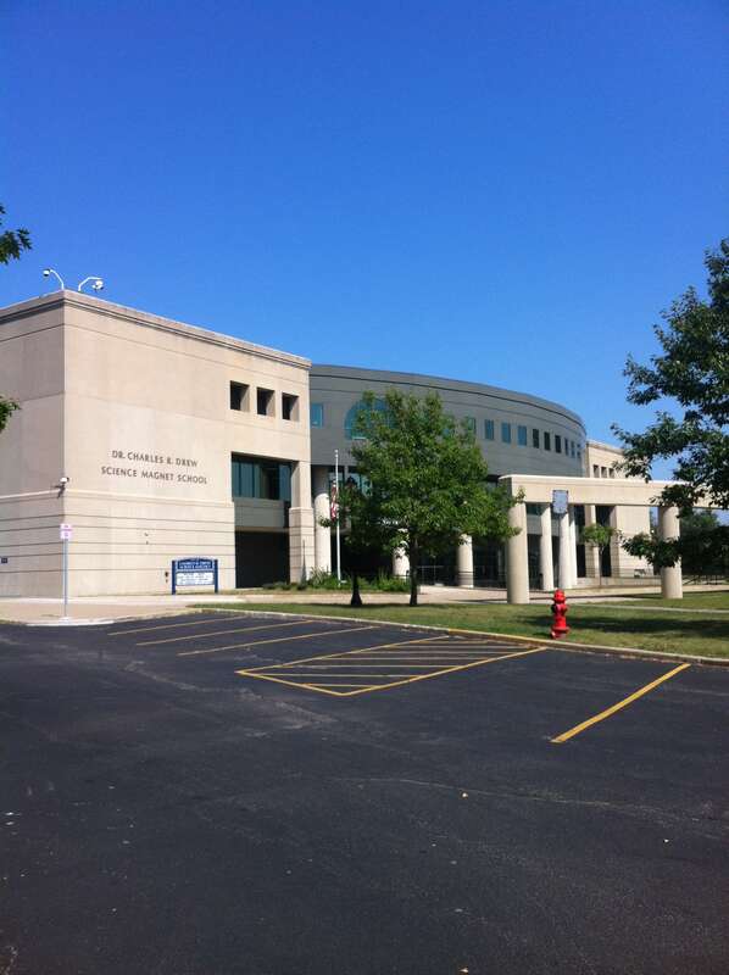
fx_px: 985
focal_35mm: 35
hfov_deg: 40.6
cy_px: 488
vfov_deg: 52.7
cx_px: 364
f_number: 2.8
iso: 80
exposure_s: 1/1588
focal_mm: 3.85
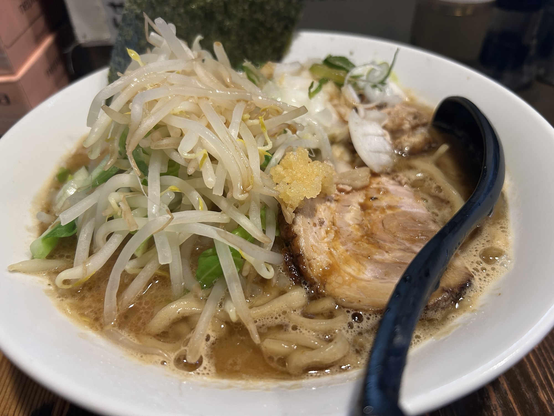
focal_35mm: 26
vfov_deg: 53.1
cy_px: 208
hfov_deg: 67.3
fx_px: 416
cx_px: 277
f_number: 1.5
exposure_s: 1/50
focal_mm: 5.7
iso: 160
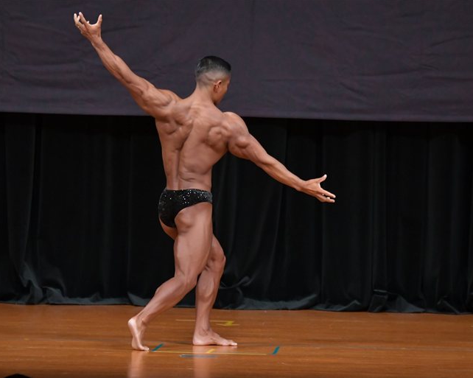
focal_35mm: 323
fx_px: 4520
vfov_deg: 4.8
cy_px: 189
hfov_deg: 6.0
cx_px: 223
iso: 4000
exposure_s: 1/400
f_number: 5.6
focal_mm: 190
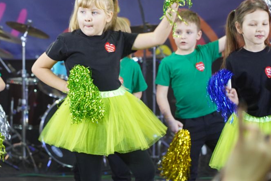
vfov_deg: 6.7
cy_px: 54
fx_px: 1543
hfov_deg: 10.0
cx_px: 24
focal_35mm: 205
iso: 2000
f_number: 4.5
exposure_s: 1/100
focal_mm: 105
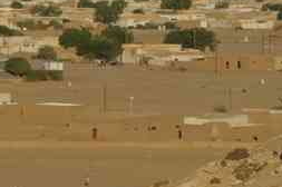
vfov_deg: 3.0
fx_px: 3622
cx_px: 184
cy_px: 22
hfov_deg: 4.5
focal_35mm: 463
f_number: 11
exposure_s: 1/180
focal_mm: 77.5
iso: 100
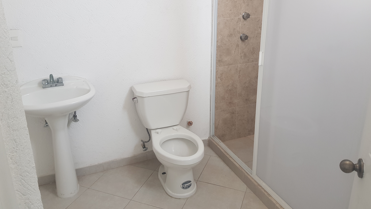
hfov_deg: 66.1
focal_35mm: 29
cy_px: 96
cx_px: 187
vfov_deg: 40.1
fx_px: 285
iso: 50
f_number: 1.7
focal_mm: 4.2
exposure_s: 1/60
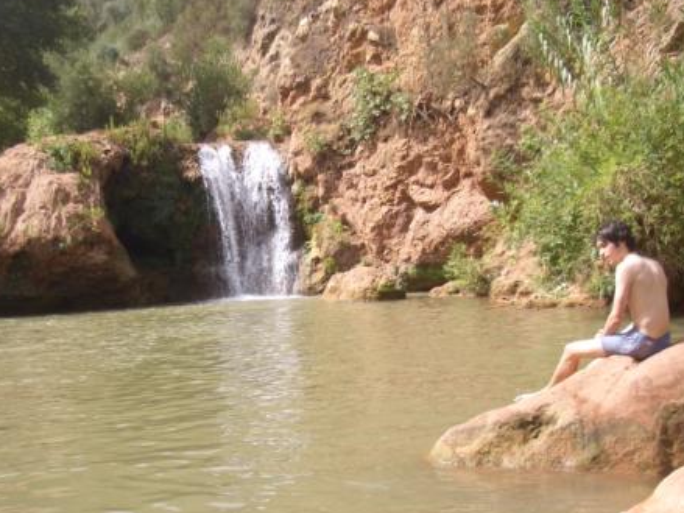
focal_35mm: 51
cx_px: 242
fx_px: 1007
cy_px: 274
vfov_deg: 28.5
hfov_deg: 37.2
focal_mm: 5.8
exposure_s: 1/400
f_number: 2.6
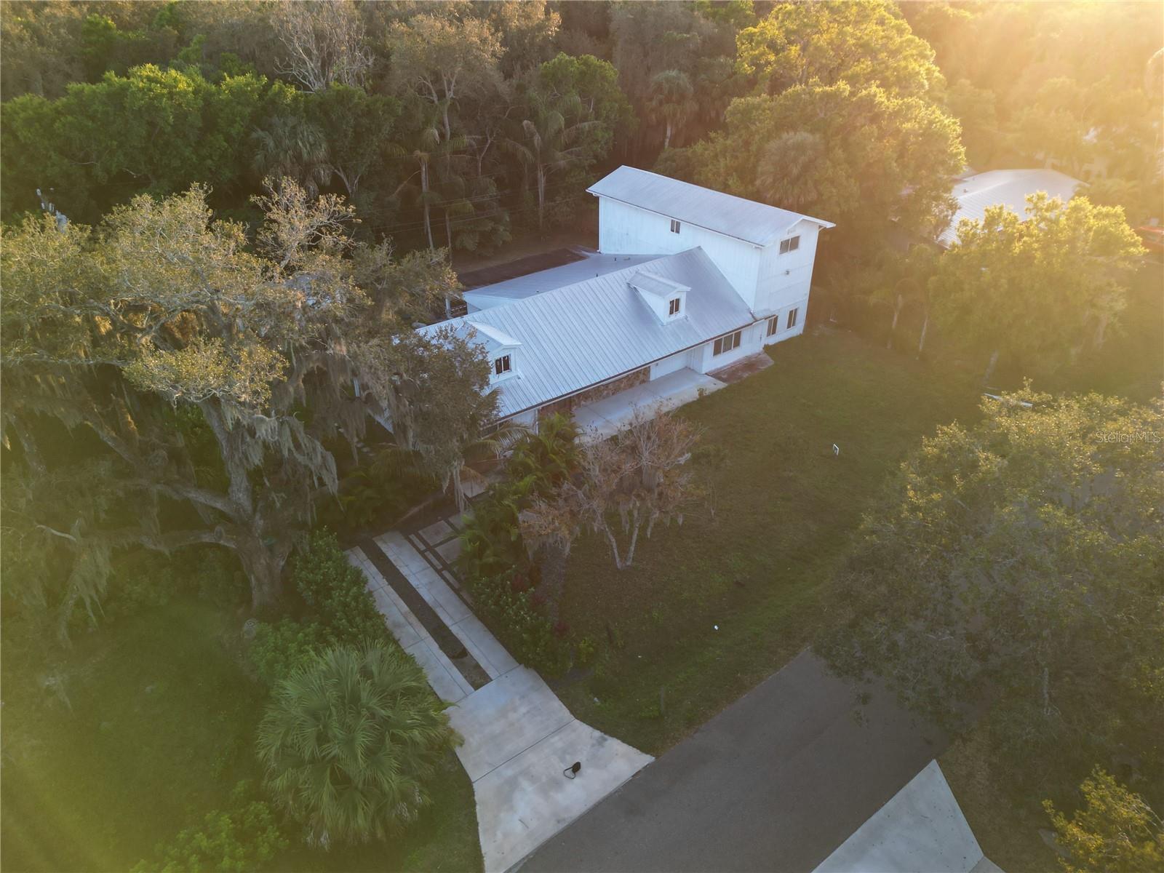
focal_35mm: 24
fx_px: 807
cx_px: 582
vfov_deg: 56.8
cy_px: 436
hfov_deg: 71.6
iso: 100
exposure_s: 1/60
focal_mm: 6.72
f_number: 1.7
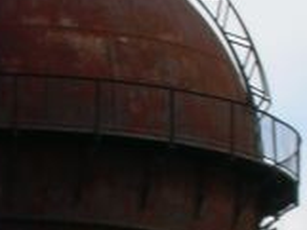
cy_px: 266
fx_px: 4855
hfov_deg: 3.6
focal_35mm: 547
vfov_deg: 2.7
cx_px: -120
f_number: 8
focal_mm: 18.9
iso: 50
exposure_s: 1/136
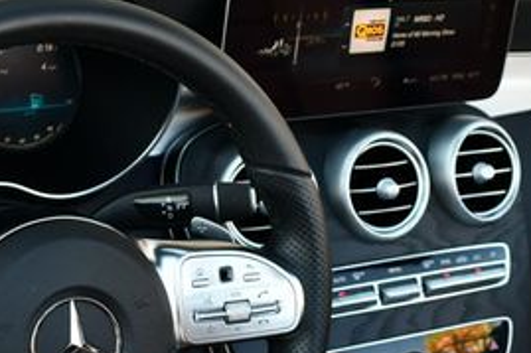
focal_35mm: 100
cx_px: 150
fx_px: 1474
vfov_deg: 13.6
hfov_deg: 20.3
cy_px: 292
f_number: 4
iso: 400
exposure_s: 1/250
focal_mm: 21
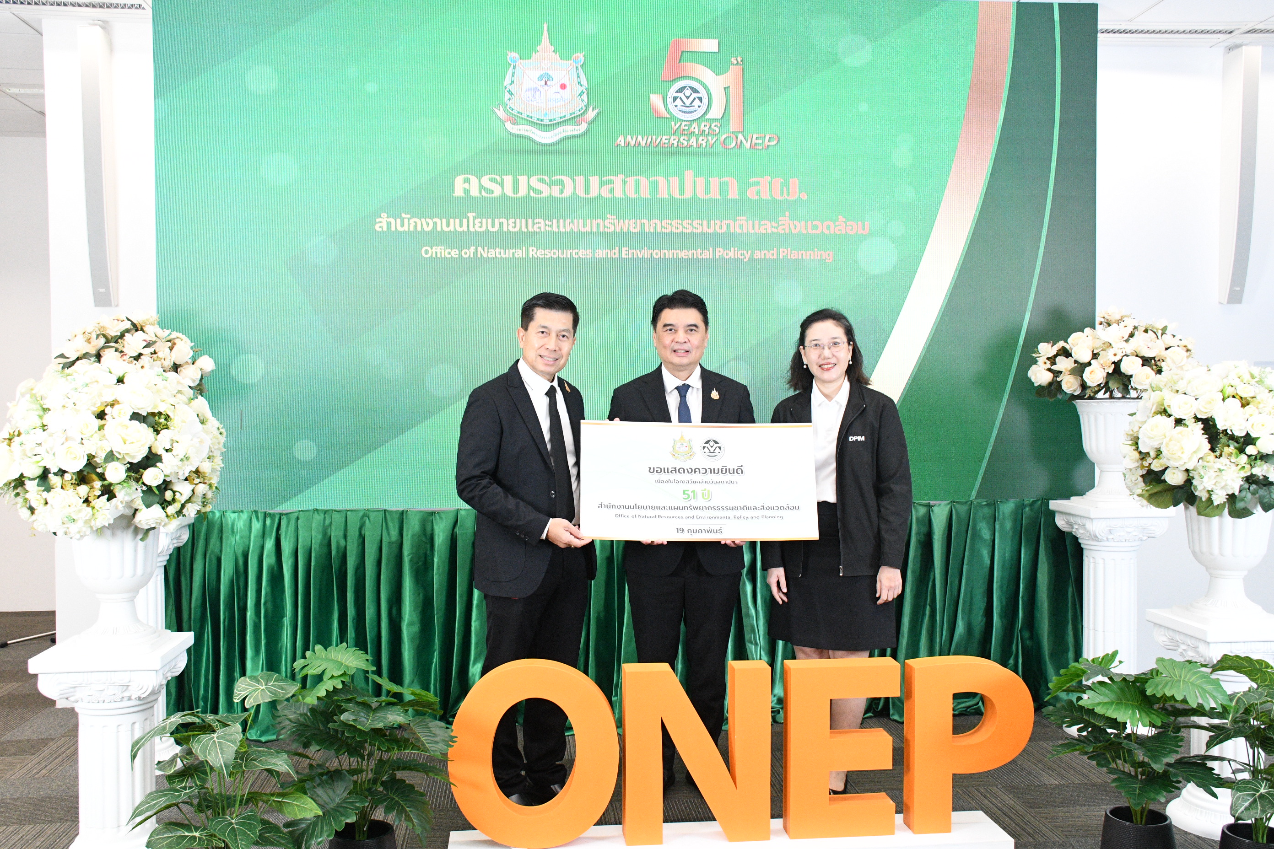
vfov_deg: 38.9
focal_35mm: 34
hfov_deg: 55.8
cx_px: 637
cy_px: 424
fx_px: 1203
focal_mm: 23
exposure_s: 1/100
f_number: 6.3
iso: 3200
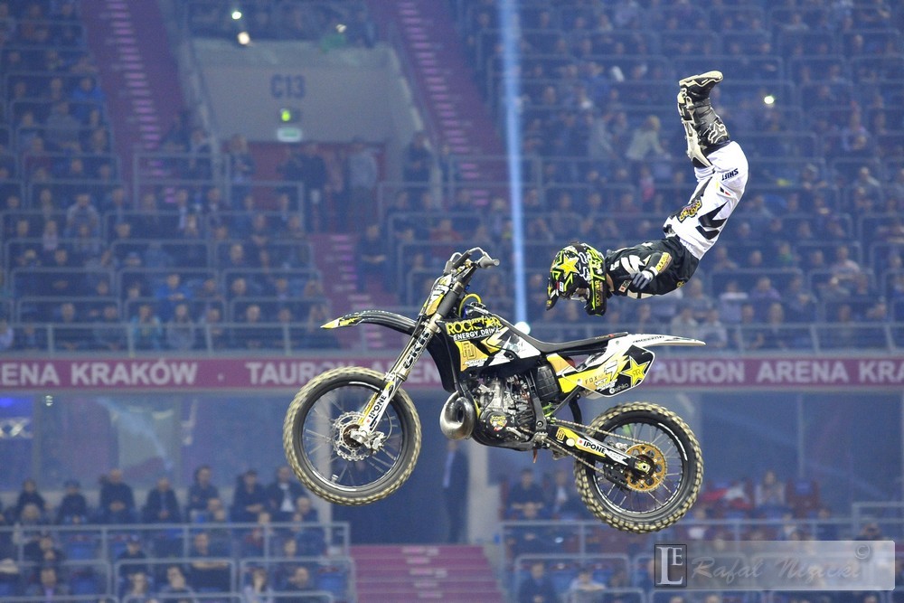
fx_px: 3893
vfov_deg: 8.9
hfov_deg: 13.2
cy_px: 302
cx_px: 452
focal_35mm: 155
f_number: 3.5
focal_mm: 155
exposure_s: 1/640
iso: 3200
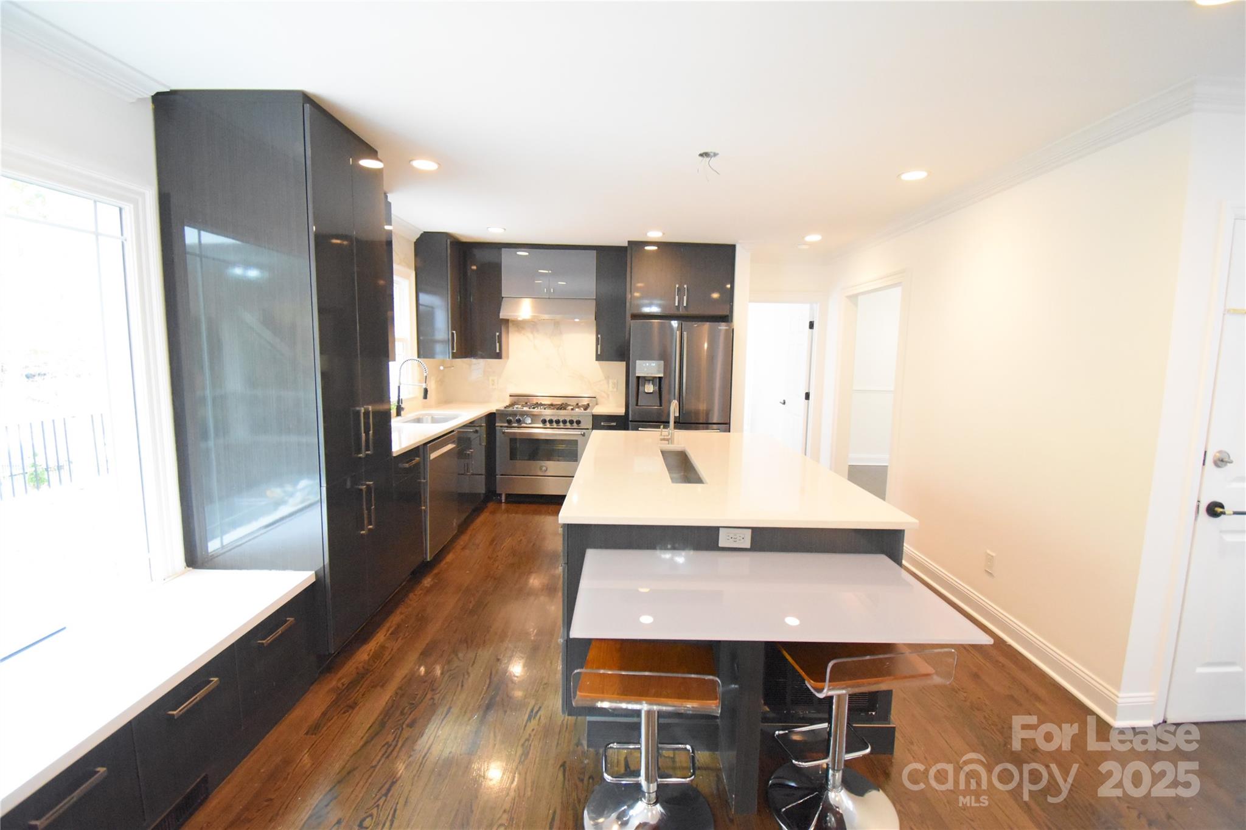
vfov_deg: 77.3
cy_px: 415
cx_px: 623
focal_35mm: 15
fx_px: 519
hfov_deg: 100.4
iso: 5600
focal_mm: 10
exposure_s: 1/125
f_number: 4.5
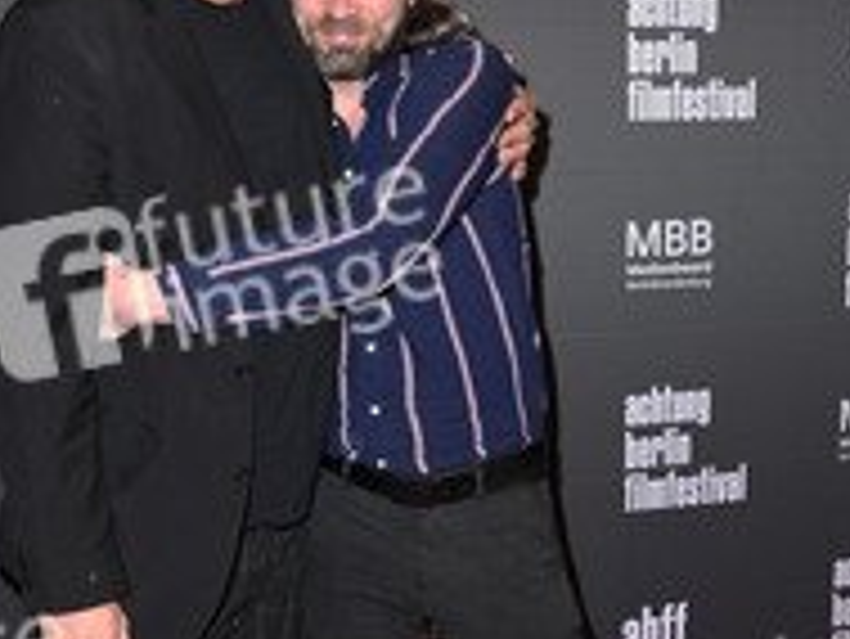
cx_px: 342
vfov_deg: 22.3
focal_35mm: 65
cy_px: 500
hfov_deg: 29.7
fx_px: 1597
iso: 1000
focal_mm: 32
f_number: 6.3
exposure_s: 1/250
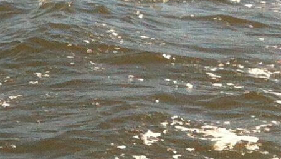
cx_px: -462
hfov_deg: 8.8
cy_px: -11
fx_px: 1610
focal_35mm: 216
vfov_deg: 5.6
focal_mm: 3.85
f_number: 2.8
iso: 80
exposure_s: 1/1077
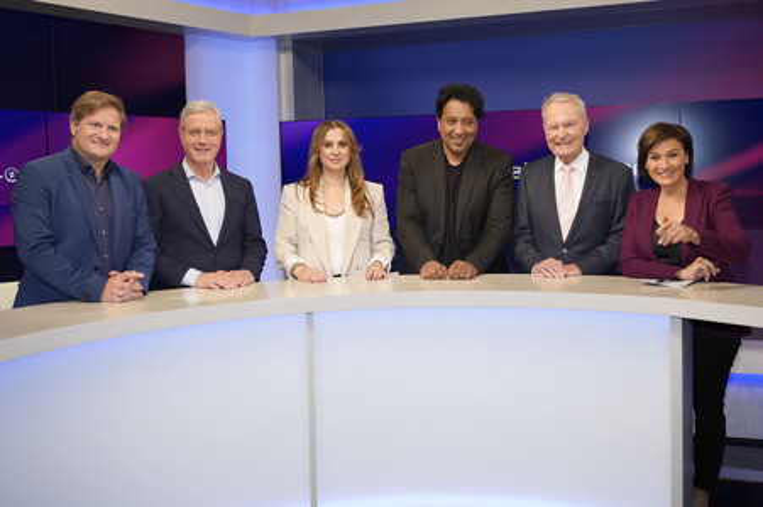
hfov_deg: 58.8
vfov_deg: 41.1
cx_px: 382
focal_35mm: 32
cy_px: 254
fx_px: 678
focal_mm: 32
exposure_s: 1/160
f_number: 5
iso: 2000
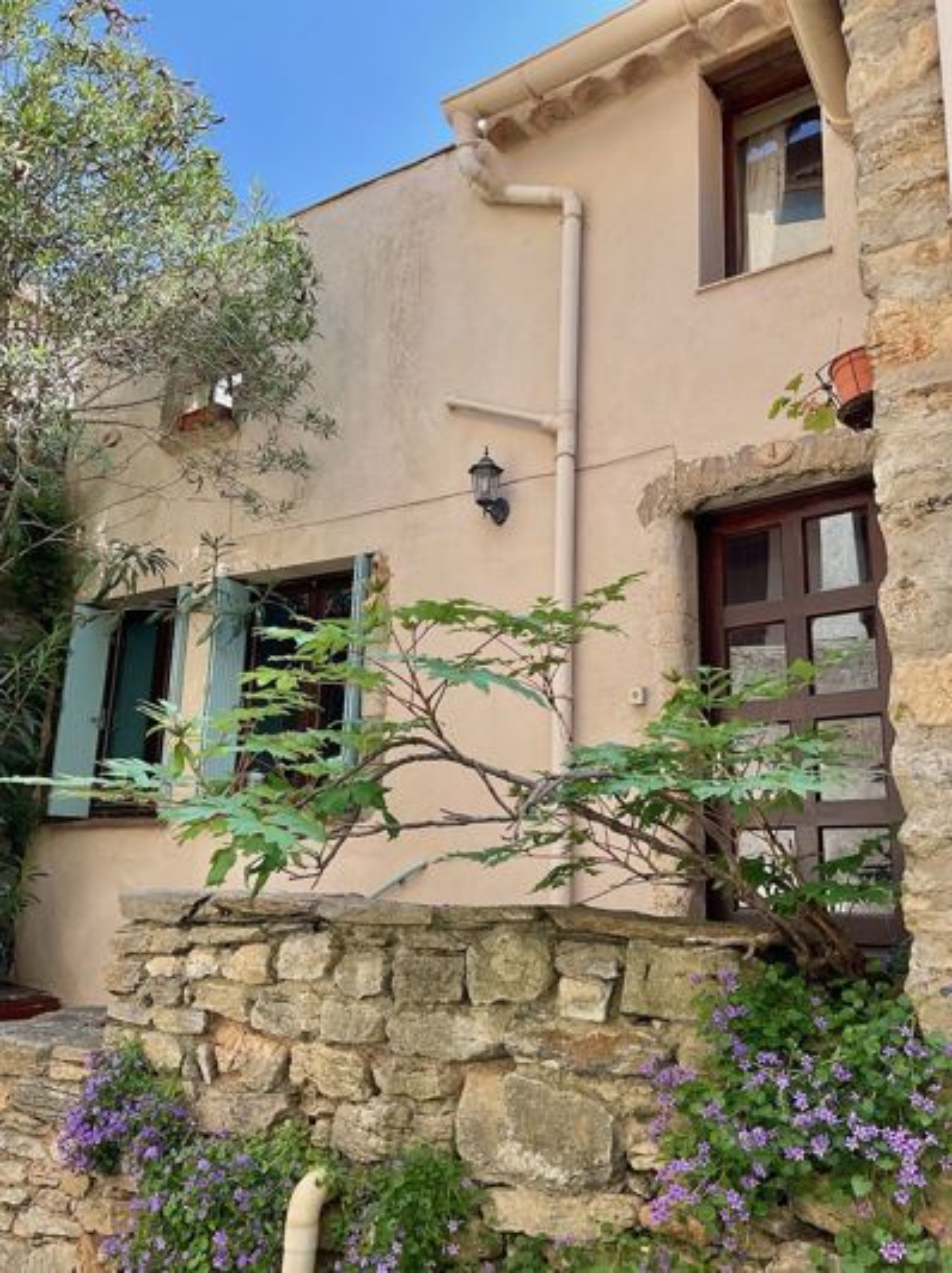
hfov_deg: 48.2
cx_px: 476
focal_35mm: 29
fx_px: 1065
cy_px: 636
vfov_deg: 61.7
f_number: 1.8
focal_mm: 3
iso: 16
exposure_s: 1/279
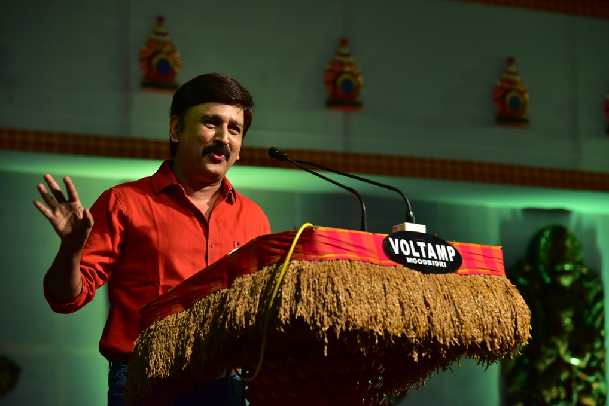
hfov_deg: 12.4
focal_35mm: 166
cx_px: 304
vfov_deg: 8.3
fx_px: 2808
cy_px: 204
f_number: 9
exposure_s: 1/320
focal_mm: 165
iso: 1000
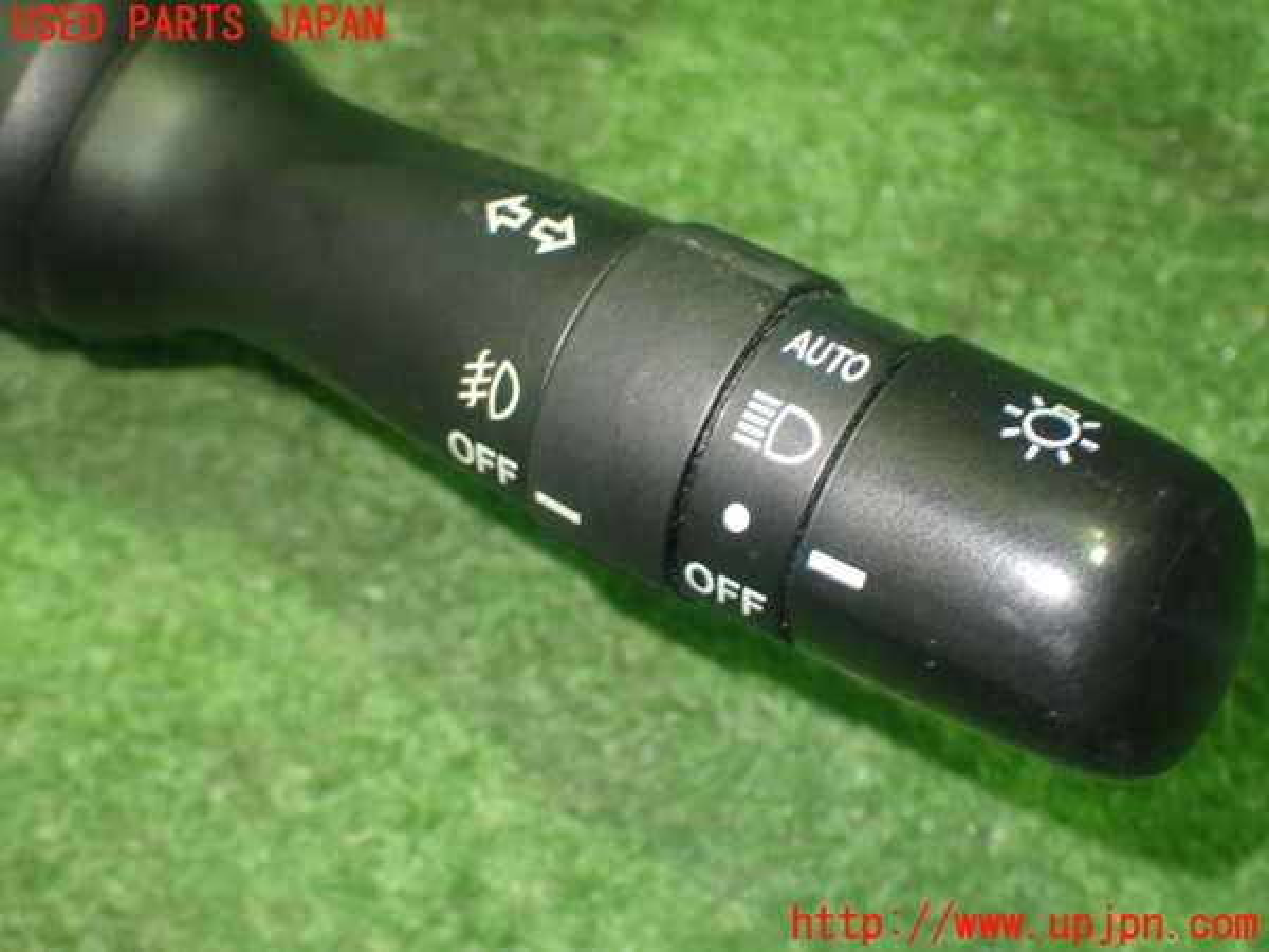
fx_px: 1833
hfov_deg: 38.2
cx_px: 634
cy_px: 476
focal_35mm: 50
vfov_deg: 29.1
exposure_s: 1/20
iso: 800
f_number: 3.2
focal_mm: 9.01
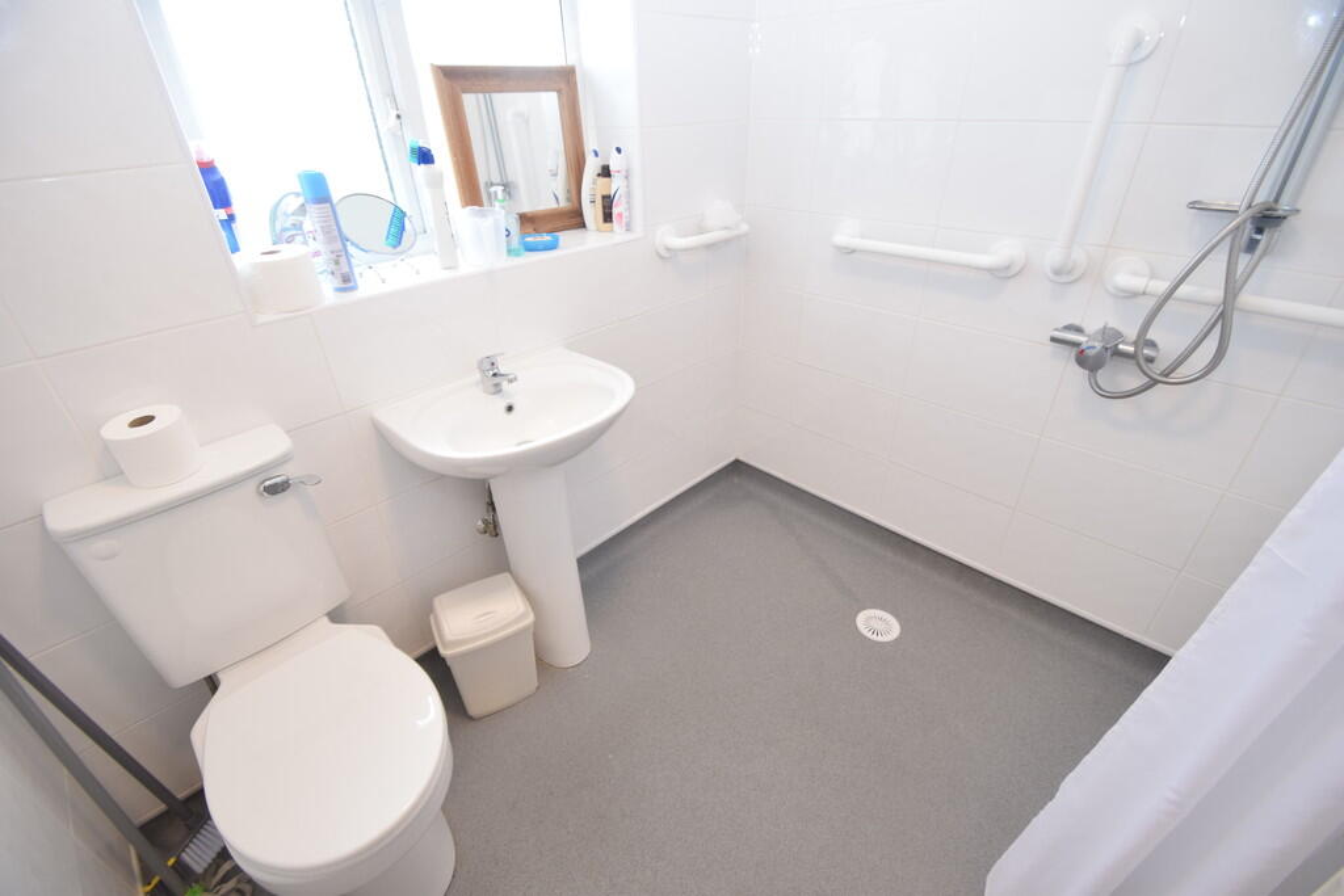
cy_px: 448
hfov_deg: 100.4
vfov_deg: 77.3
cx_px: 672
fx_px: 560
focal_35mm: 15
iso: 500
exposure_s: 1/60
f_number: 4
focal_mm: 10
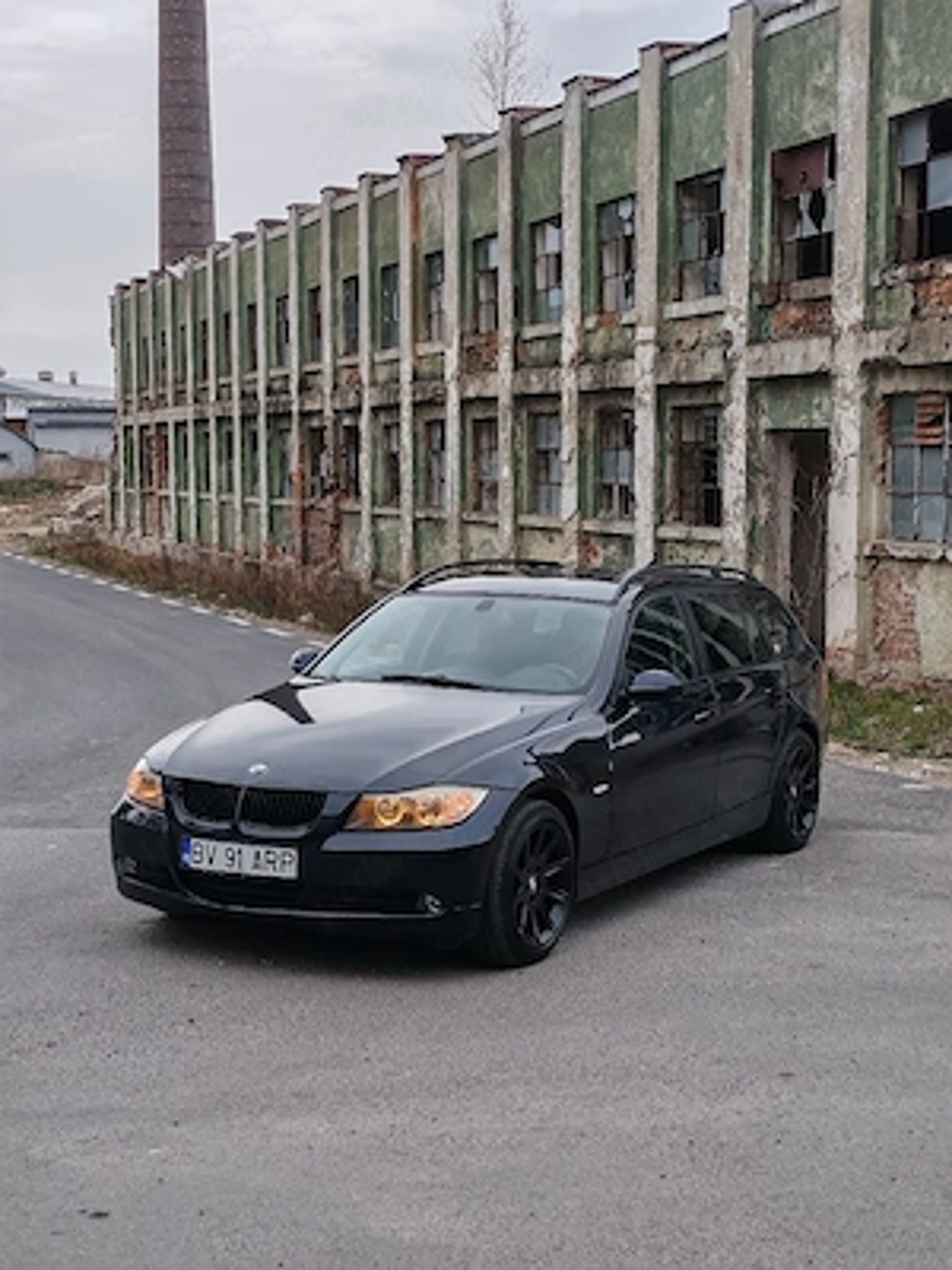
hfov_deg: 27.0
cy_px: 635
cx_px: 476
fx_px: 1980
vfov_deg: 35.5
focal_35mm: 54
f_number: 1.9
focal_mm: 6.12
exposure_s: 1/100
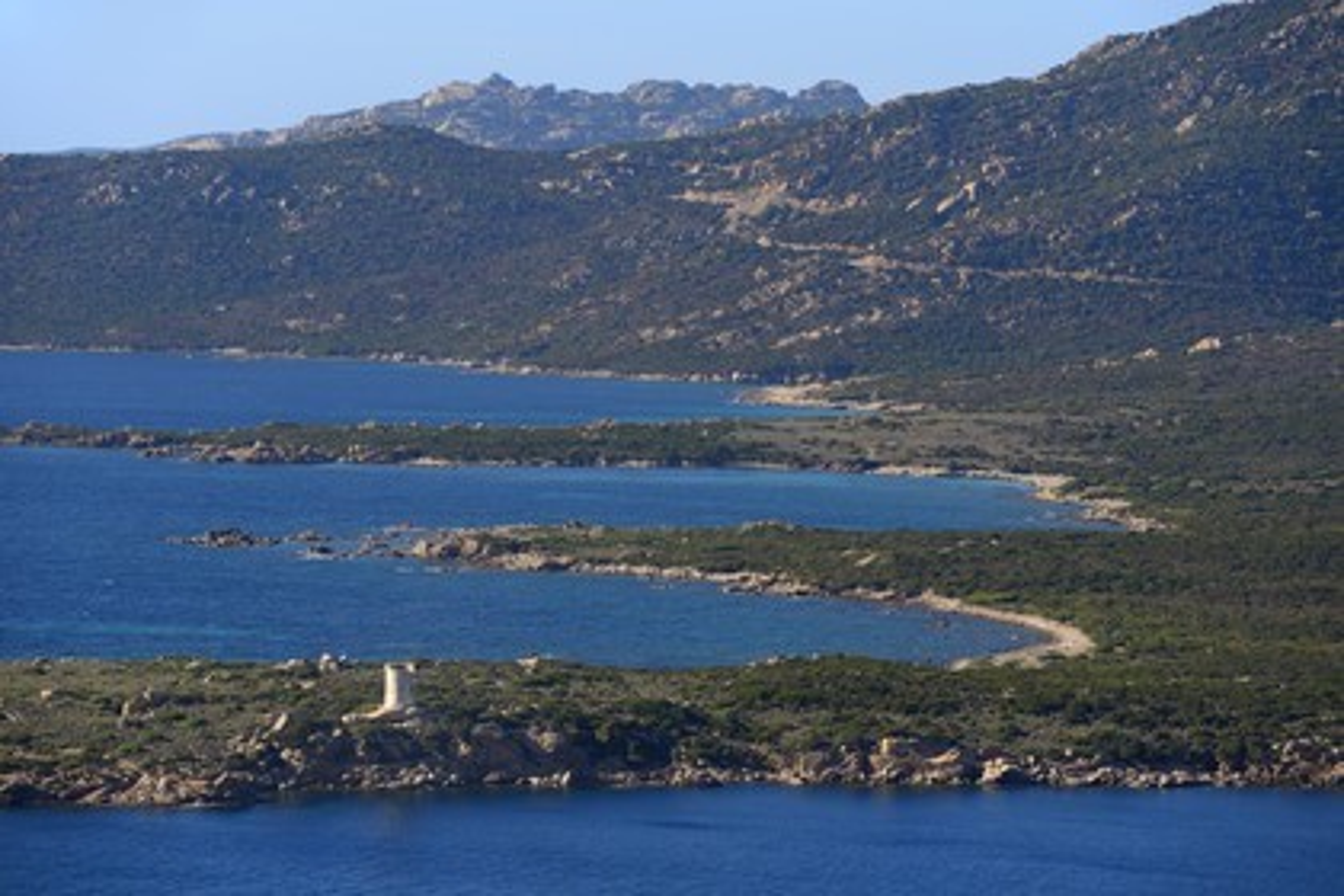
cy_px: 448
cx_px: 672
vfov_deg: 7.8
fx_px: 6533
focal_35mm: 175
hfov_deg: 11.7
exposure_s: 1/1000
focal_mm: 175
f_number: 8
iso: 400
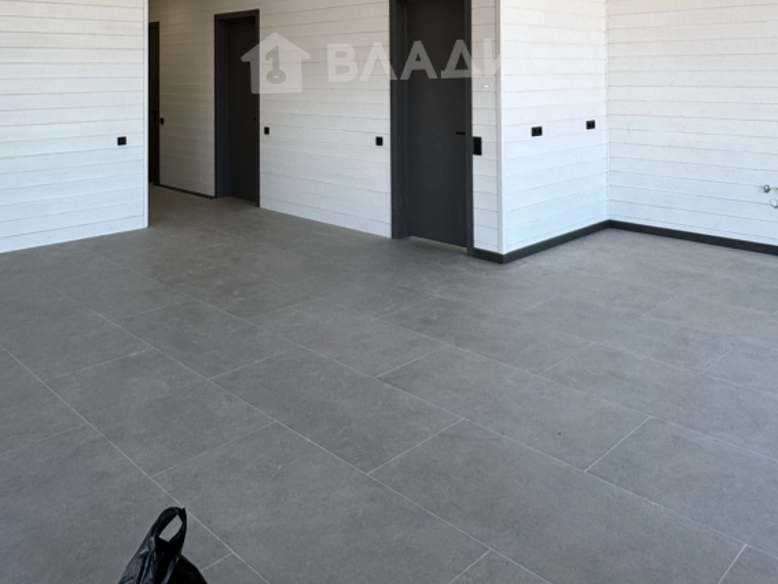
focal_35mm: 31
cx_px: 401
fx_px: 697
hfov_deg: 58.3
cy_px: 57
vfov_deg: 41.8
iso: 40
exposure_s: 1/99
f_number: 2.2
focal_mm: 2.22
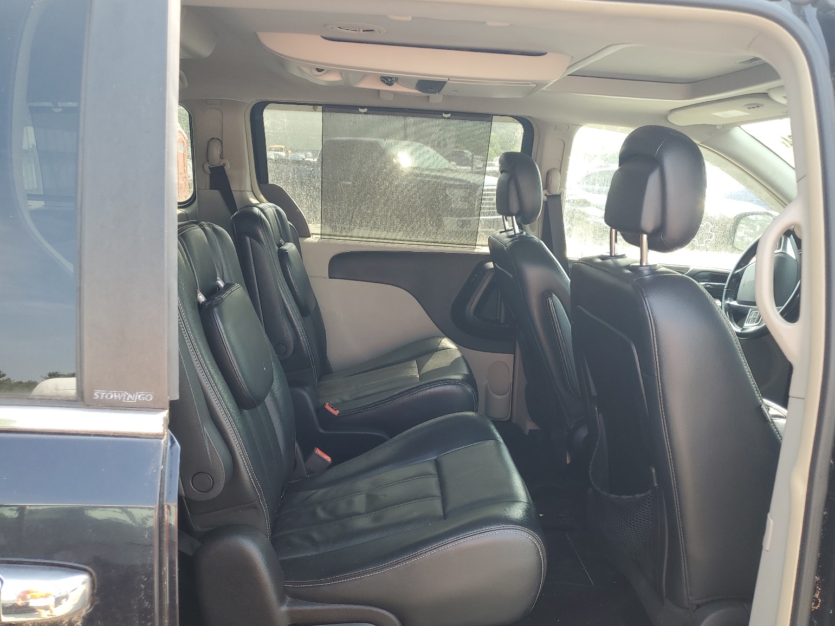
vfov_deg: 51.4
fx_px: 651
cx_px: 406
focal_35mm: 27
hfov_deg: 65.3
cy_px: 311
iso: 50
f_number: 1.5
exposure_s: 1/227
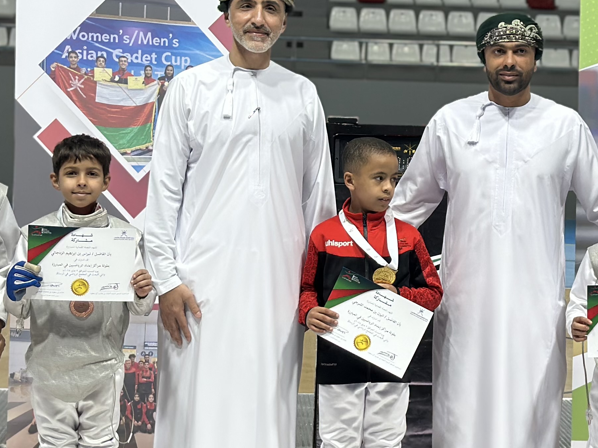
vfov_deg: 13.8
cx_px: 434
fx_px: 1849
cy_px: 202
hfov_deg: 18.3
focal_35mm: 107
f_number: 1.78
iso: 80
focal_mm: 6.86
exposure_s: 1/202
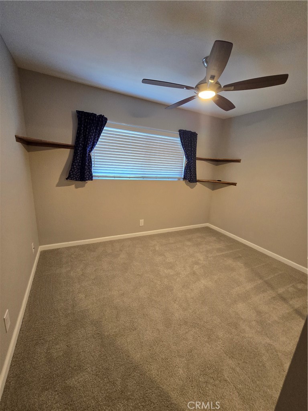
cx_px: 154
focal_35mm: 13
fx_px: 154
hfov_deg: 89.9
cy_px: 206
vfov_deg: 106.2
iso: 250
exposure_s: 1/60
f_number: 2.2
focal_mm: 2.2
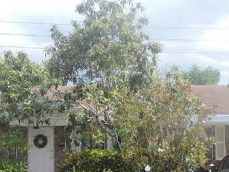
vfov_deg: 16.3
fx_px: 596
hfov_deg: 21.7
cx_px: 81
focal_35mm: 90
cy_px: 134
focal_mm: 5.4
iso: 180
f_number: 3.1
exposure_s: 1/640
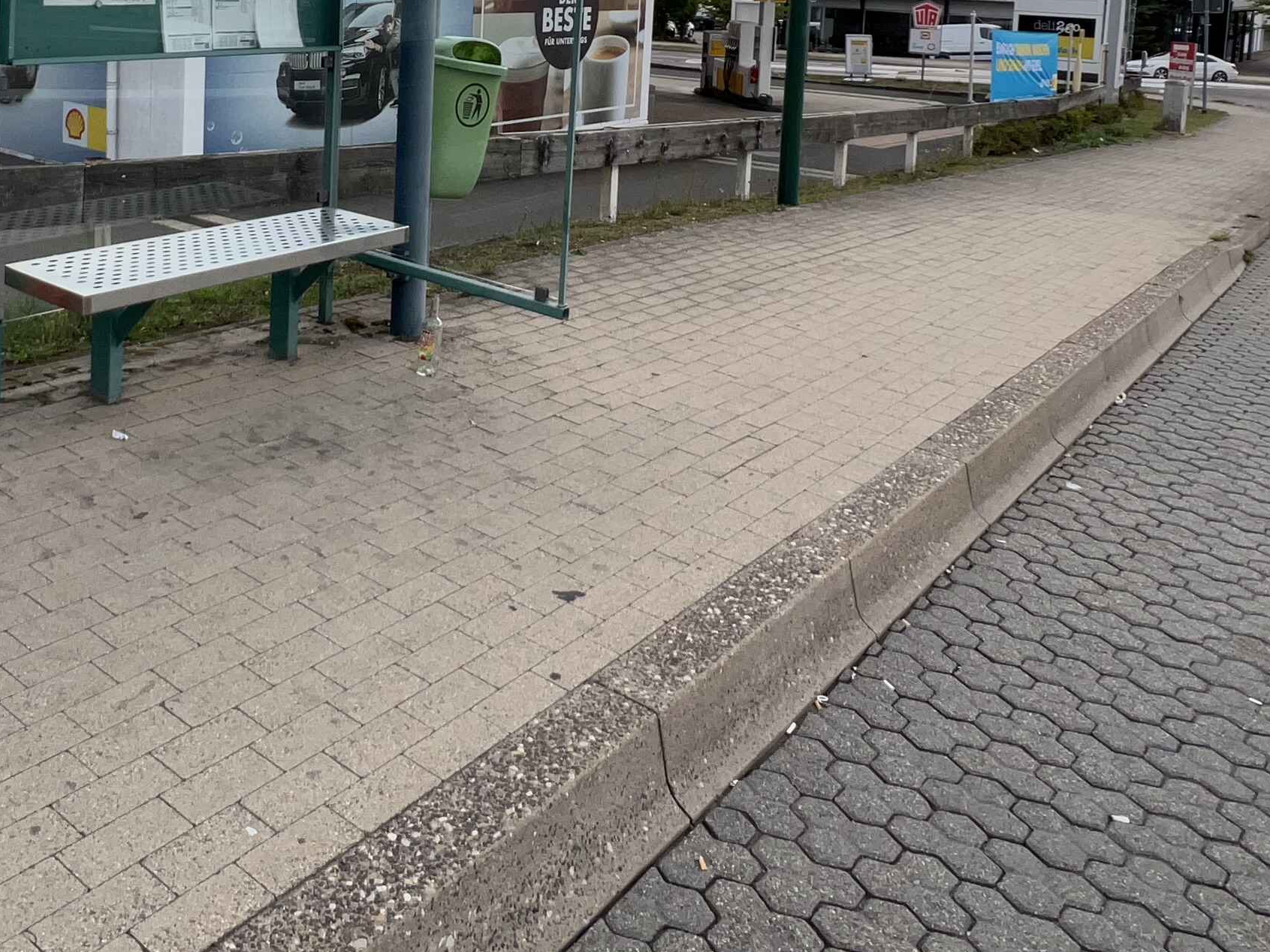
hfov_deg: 56.9
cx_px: 406
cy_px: 53
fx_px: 1137
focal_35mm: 31
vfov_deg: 41.0
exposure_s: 1/889
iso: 32
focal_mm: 1.57
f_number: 1.8
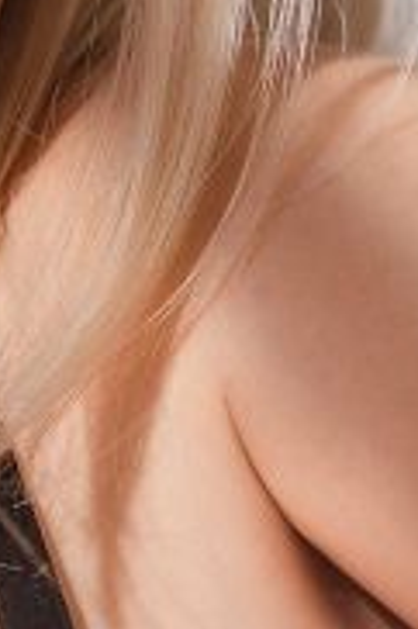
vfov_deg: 5.9
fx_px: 6124
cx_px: -117
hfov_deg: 3.9
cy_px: 639
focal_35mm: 351
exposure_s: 1/80
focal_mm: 71
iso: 100
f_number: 4
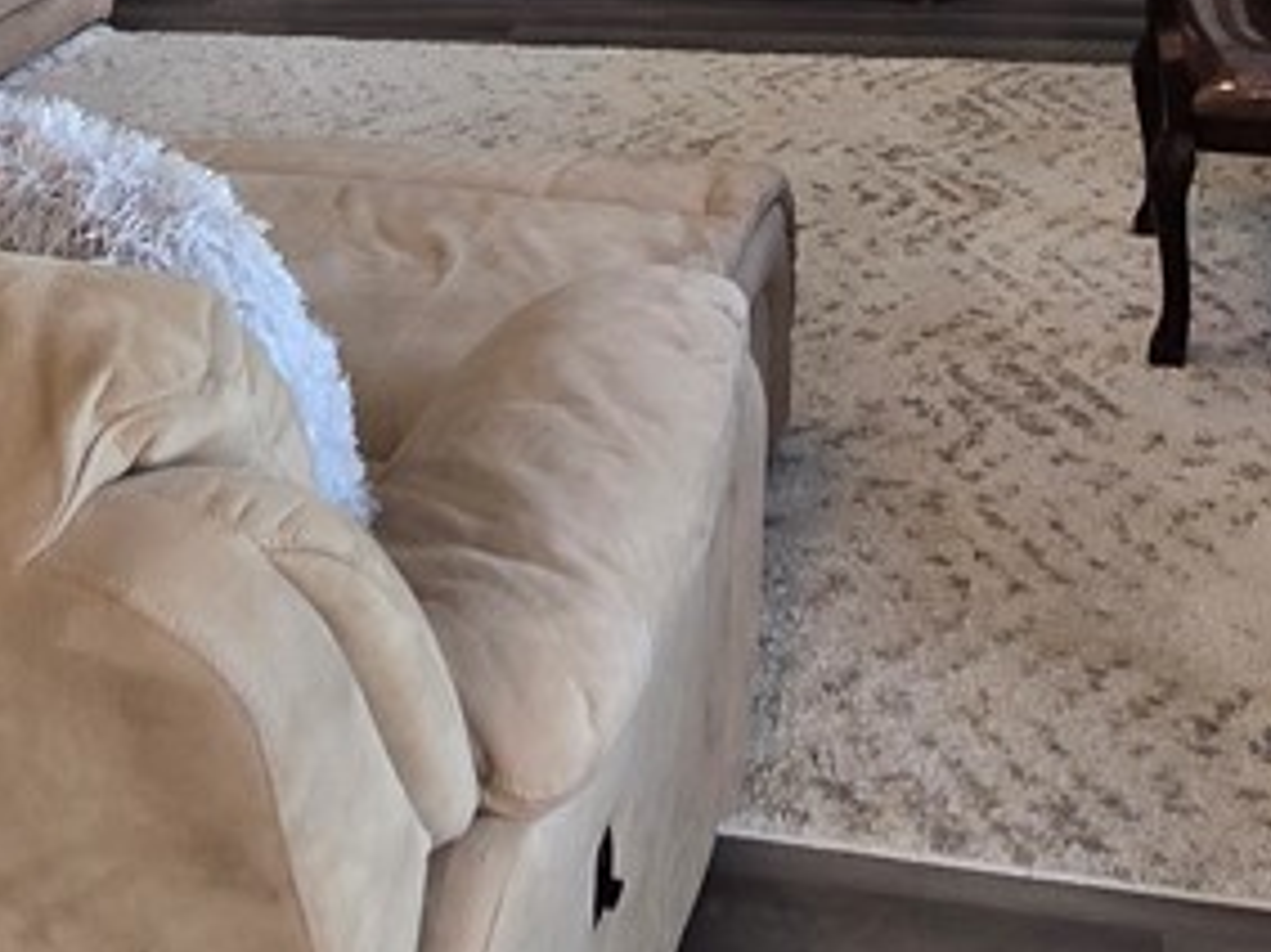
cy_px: -323
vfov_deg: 25.9
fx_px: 1725
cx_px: 566
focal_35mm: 47
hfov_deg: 40.4
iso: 125
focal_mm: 2.2
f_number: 2.2
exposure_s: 1/60
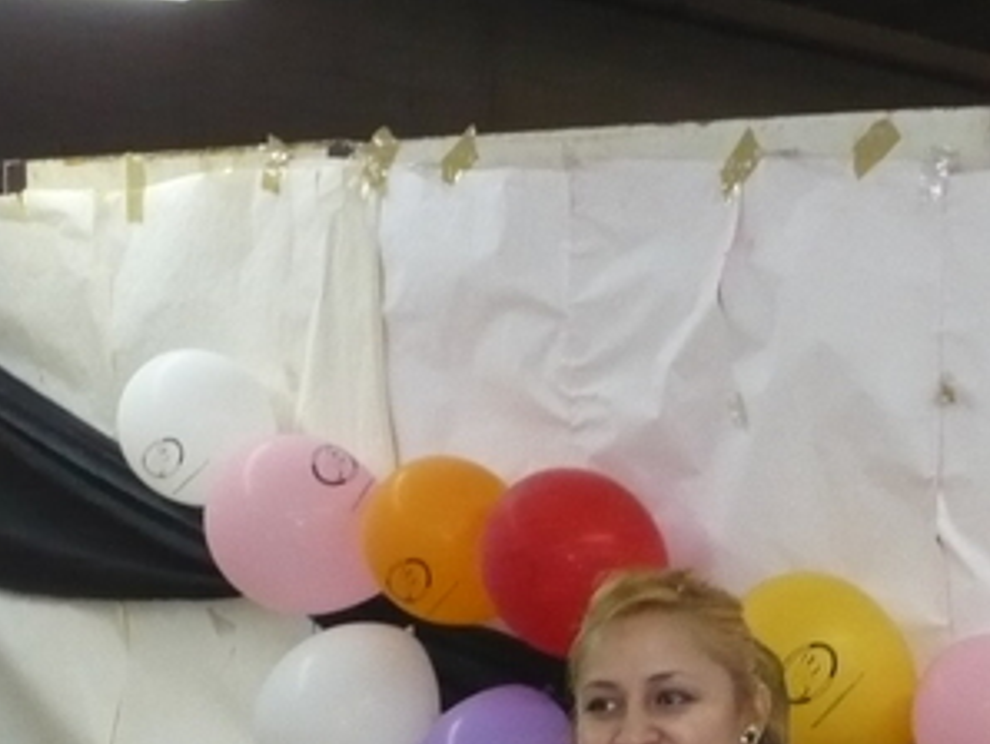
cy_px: 993
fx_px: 4837
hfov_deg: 11.5
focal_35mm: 169
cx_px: 1149
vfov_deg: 8.7
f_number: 3.8
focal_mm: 10.4
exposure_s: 1/30
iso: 400
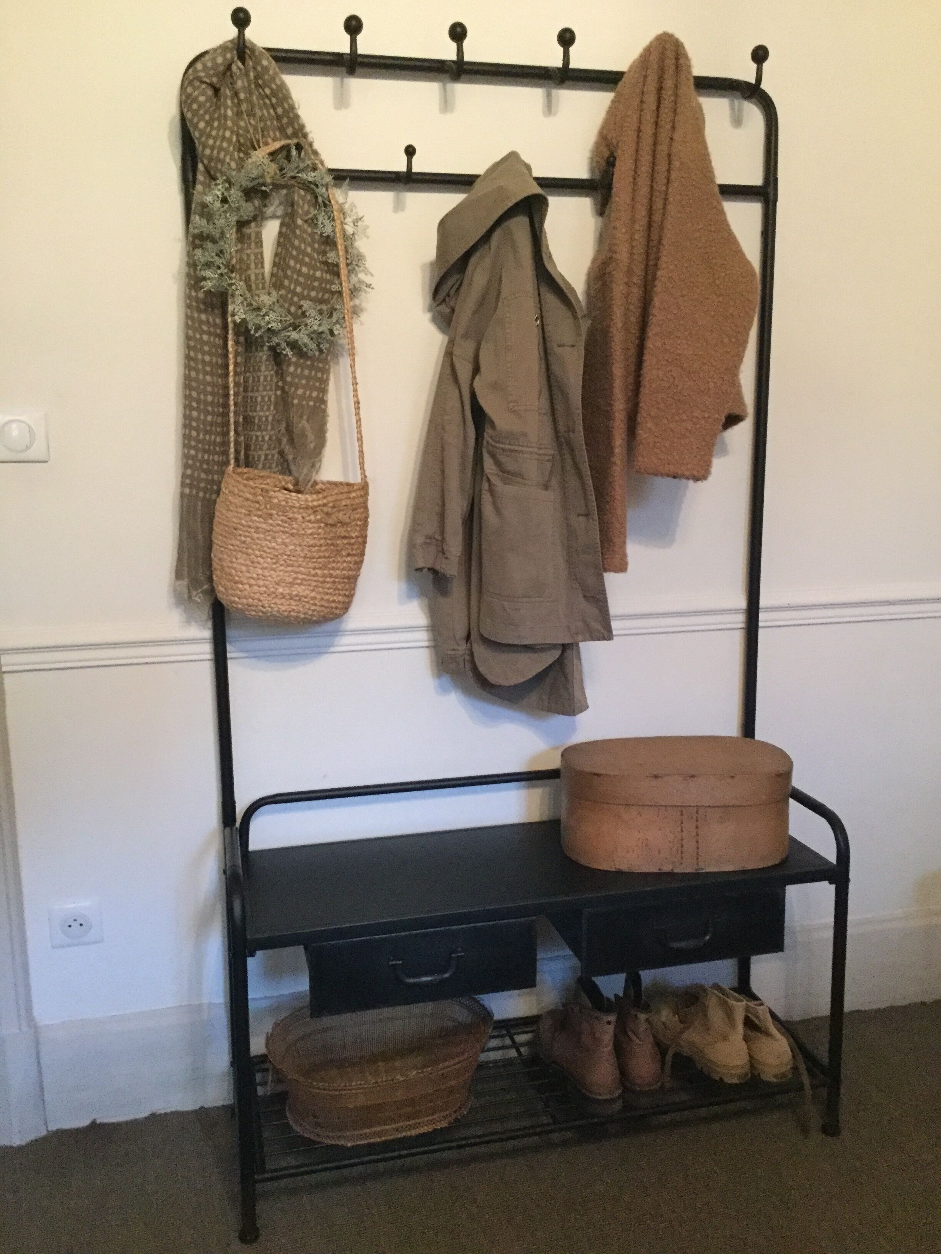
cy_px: 627
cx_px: 470
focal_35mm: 31
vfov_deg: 58.4
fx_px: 1124
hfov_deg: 45.4
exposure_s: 1/17
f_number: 2.4
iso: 320
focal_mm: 3.3
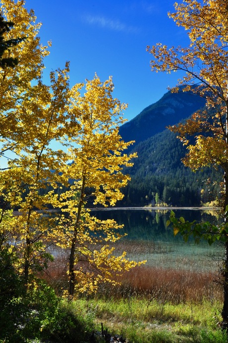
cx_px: 114
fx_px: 385
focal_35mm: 40
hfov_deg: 32.9
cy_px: 172
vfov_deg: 48.0
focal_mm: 27
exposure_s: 1/50
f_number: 22
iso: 200
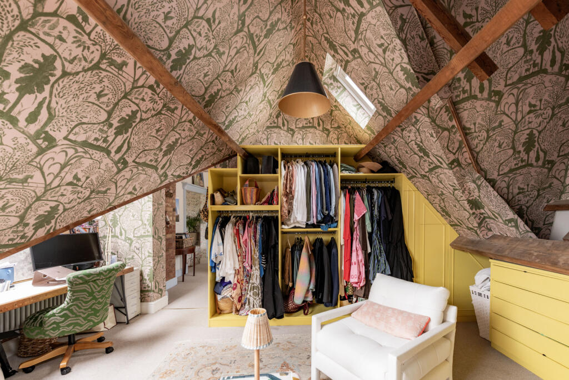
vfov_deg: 81.2
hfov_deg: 104.2
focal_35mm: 14
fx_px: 221
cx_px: 284
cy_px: 190
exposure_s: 1/13
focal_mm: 14
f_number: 8
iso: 500
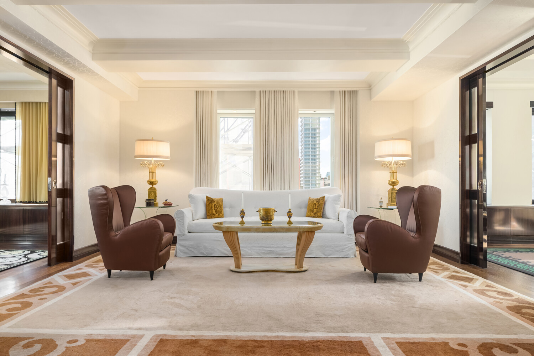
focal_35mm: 24
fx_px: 356
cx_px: 267
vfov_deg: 53.1
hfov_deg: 73.7
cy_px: 178
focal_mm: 24
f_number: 7.1
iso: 125
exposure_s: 1/2
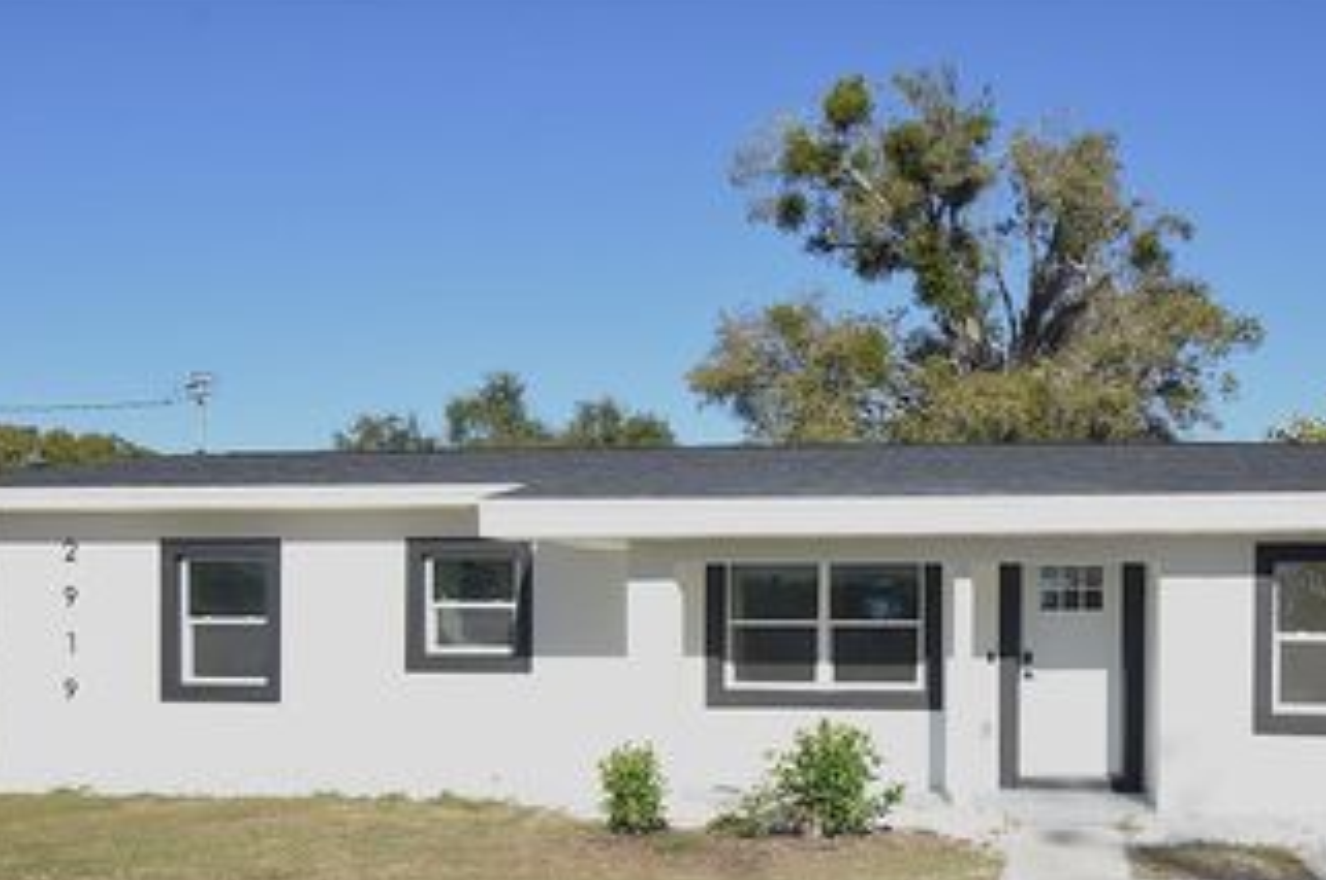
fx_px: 1434
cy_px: 663
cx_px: 880
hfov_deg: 48.8
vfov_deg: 33.4
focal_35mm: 39
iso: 100
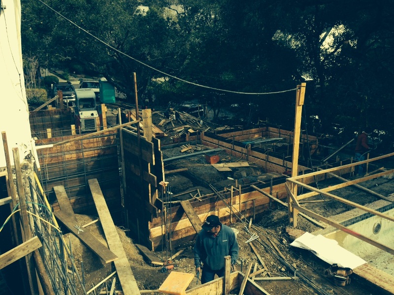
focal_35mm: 33
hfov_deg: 55.4
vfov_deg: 42.9
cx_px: 197
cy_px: 148
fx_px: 376
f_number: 2.4
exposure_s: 1/589
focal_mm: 4.12
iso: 50
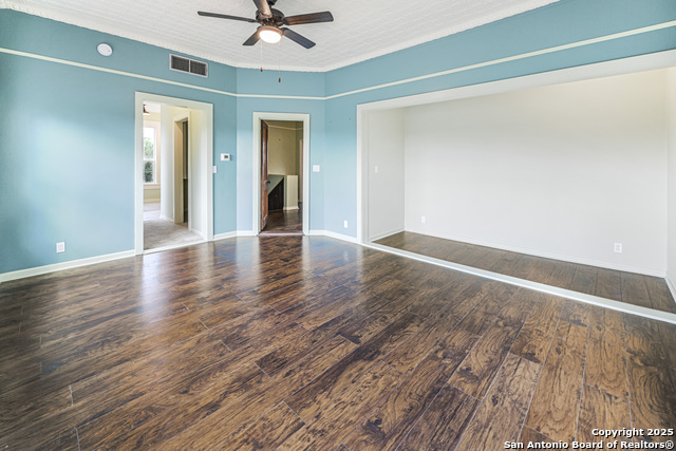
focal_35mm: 14
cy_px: 226
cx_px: 338
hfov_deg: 104.2
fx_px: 263
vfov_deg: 81.2
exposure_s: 1/15
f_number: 10
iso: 280
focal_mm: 14
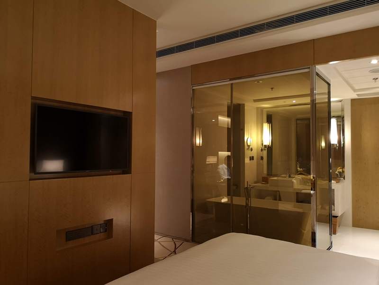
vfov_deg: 51.4
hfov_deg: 65.3
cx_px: 190
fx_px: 296
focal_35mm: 27
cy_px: 142
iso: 400
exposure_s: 1/25
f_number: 1.8
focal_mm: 3.95
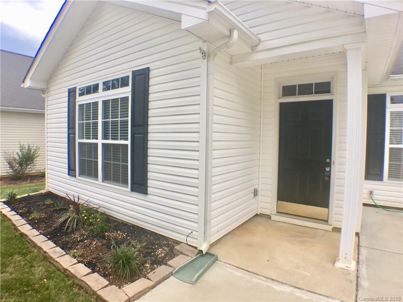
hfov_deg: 61.7
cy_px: 151
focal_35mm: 29
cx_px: 202
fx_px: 338
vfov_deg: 48.2
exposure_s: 1/334
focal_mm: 4.15
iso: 25
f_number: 2.2
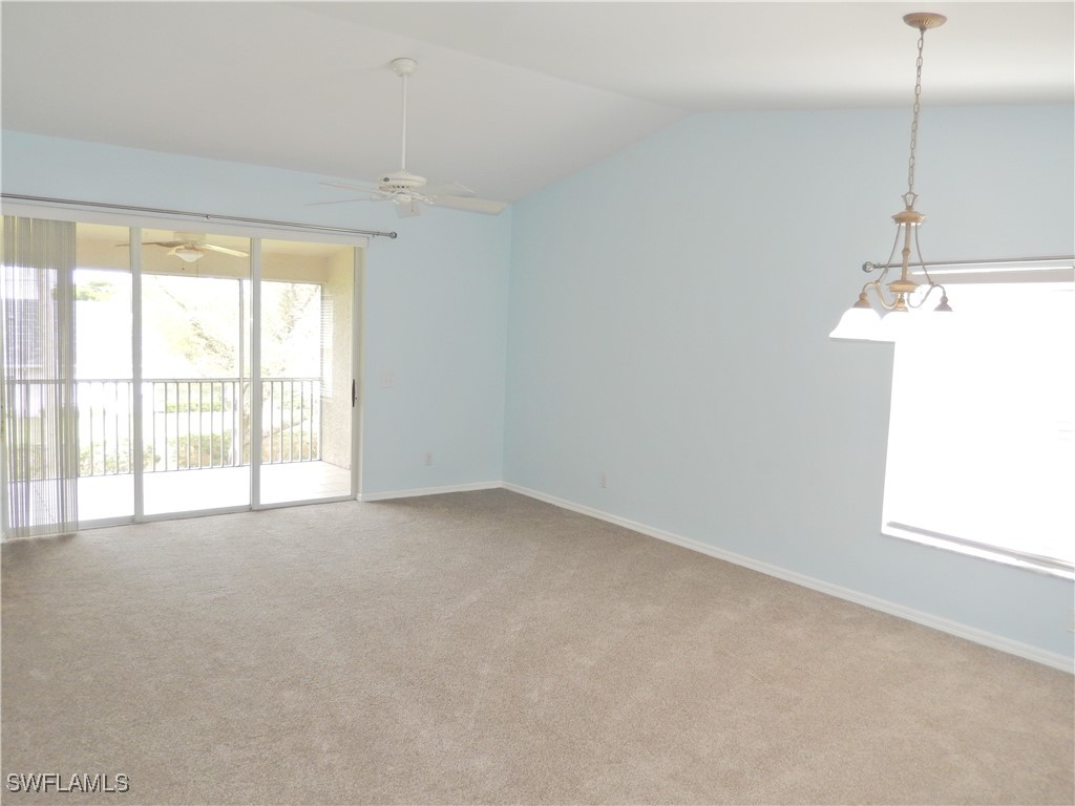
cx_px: 538
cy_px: 403
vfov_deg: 54.9
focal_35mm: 25
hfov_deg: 69.4
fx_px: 776
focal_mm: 4.5
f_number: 3.4
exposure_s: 1/50
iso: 180
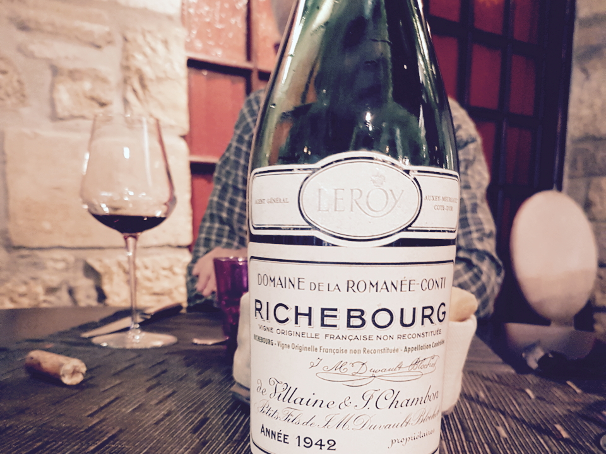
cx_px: 303
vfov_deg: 53.1
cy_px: 227
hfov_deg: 67.3
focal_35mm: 26
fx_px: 455
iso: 200
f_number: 1.7
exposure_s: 1/14
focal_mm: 4.2
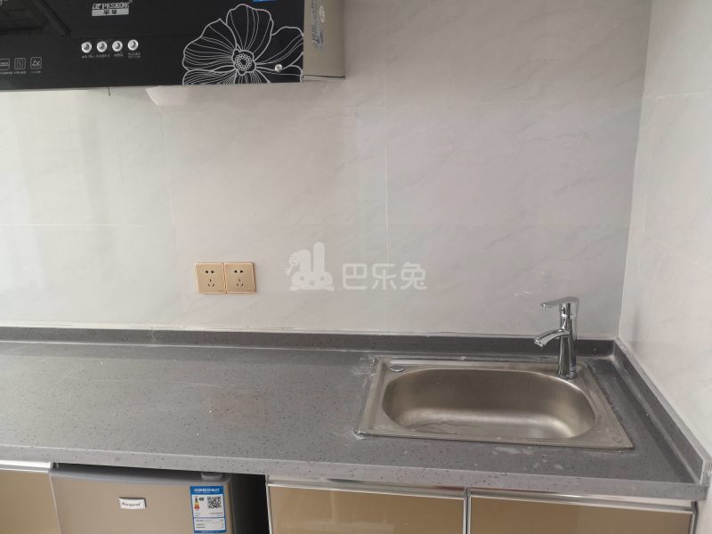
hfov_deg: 65.3
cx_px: 356
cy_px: 267
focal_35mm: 27
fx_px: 555
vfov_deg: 51.4
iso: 80
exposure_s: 1/50
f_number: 1.8
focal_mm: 3.95
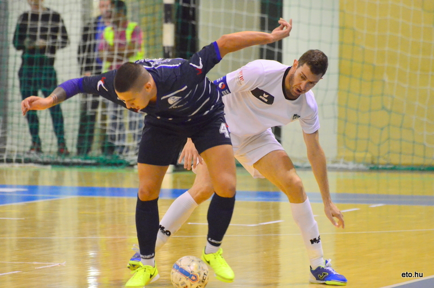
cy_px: 144
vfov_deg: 3.8
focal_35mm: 360
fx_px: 4331
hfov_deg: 5.7
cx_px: 217
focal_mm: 240
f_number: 5.6
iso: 6400
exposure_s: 1/400
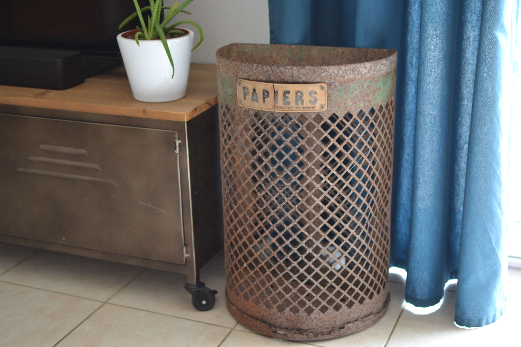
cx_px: 260
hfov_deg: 37.9
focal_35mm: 52
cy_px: 174
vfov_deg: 25.8
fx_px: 760
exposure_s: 1/60
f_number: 1.8
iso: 450
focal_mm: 35
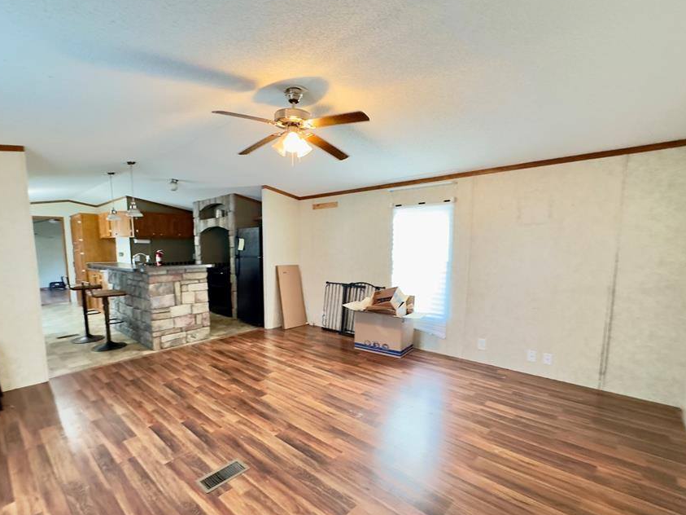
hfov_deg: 90.6
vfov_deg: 74.4
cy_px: 288
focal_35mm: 17
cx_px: 303
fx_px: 337
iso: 1250
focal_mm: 2.22
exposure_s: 1/30
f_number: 2.2
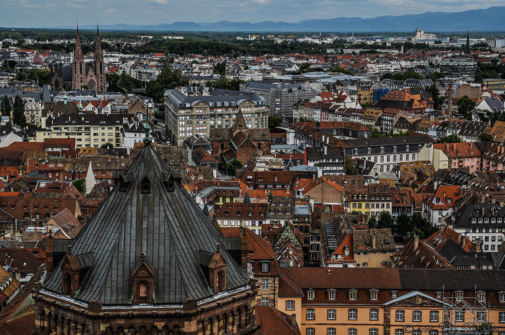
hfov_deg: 33.4
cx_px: 252
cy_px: 168
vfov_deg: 22.6
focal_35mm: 60
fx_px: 841
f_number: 8
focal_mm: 40
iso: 200
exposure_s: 1/320
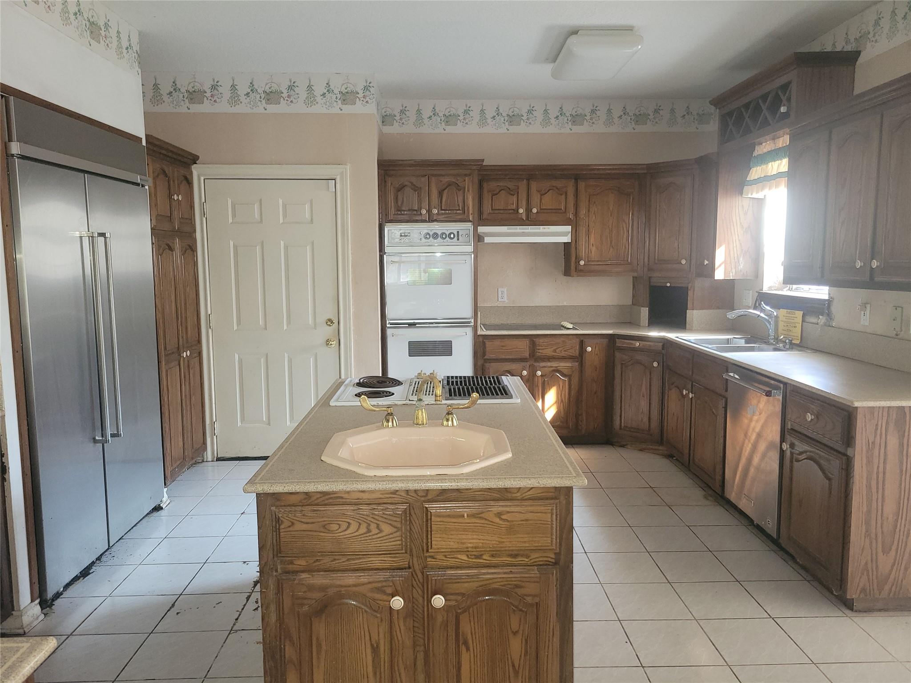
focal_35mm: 26
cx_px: 456
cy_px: 342
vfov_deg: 53.1
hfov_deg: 67.3
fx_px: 684
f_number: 1.8
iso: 125
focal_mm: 5.4
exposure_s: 1/17.2
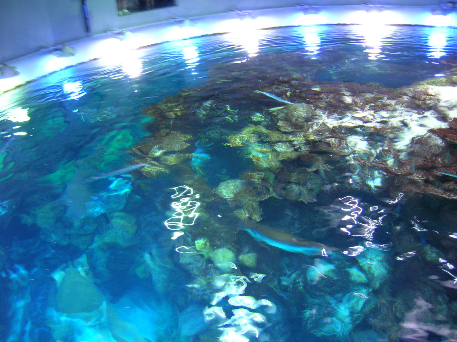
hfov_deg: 54.0
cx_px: 228
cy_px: 171
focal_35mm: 34
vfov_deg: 41.8
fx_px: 449
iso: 100
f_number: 2.9
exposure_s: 1/4.5
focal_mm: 5.7
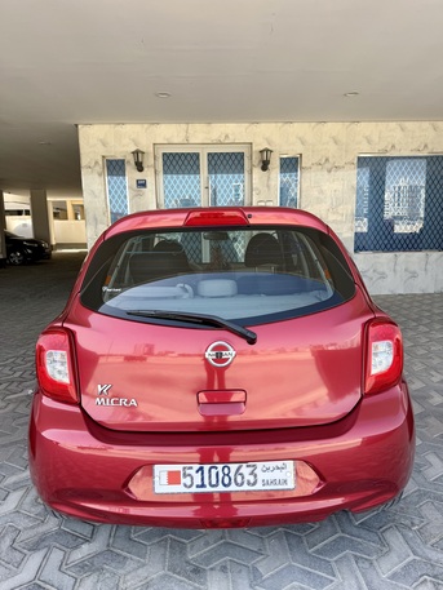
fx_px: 409
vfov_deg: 71.6
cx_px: 222
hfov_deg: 56.8
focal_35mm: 24
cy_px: 295
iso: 80
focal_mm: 6.76
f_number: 1.78
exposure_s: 1/840
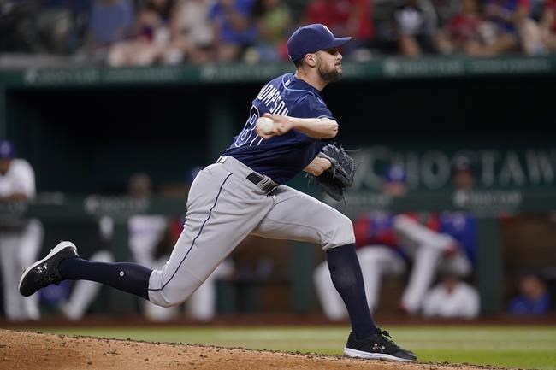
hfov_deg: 3.7
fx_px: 8646
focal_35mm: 560
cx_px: 278
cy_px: 185
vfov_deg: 2.5
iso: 3200
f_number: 4
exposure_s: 1/1600
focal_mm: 560
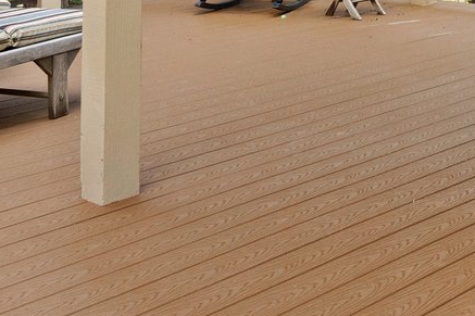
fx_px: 989
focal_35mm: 75
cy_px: -165
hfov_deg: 25.2
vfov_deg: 16.5
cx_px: 515
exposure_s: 1/125
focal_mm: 16
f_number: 5.6
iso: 1000
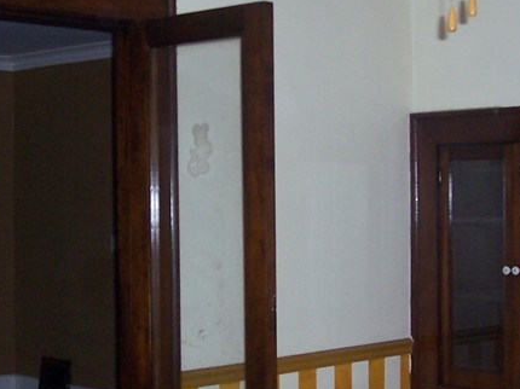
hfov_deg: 24.1
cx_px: 277
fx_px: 1216
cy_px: 239
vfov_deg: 18.2
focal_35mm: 81
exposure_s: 1/60
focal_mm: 5.6
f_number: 2.7
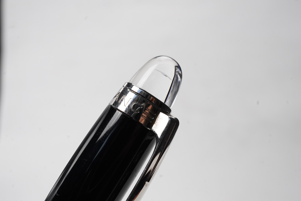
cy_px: 100
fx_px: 376
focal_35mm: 45
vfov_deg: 29.9
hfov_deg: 43.6
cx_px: 150
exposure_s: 1/100
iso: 400
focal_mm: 30
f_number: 22
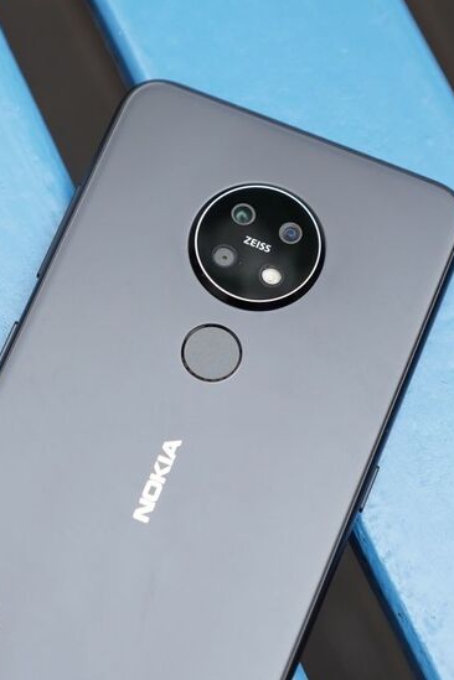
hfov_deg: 16.4
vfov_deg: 24.5
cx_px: 108
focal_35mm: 83
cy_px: 339
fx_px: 1570
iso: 400
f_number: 4
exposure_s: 1/160
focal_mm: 55
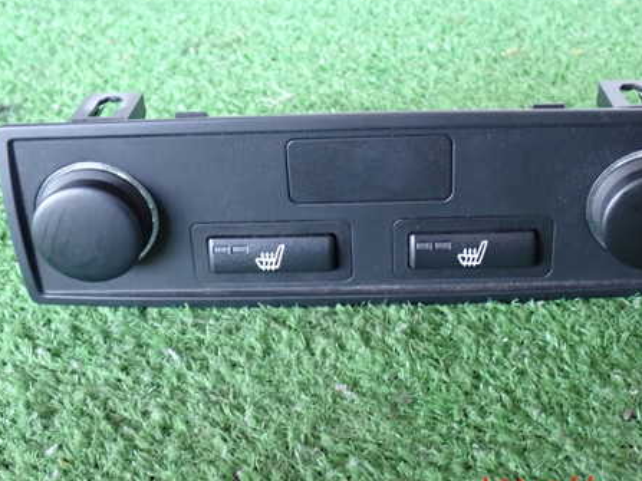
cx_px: 376
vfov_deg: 28.5
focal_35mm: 51
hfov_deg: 37.4
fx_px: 946
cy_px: 187
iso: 640
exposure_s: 1/40
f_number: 2.7
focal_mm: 6.83
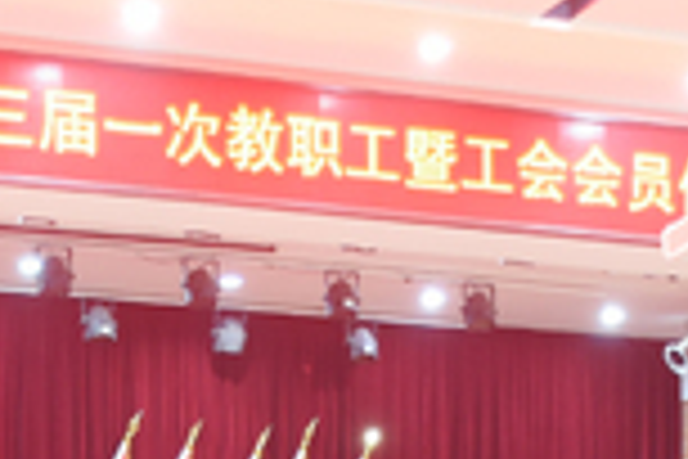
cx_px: 81
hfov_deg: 13.0
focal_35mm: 157
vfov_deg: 8.2
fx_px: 3000
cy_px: 1001
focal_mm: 20
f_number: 3.5
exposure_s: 1/3
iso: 320
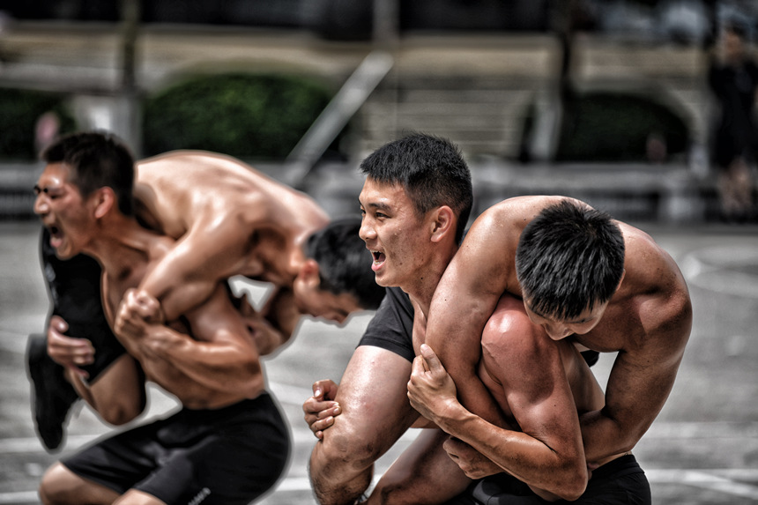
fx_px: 4210
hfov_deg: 10.3
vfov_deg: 6.9
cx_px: 379
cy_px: 252
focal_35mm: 200
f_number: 2.8
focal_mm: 200
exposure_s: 1/640
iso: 31
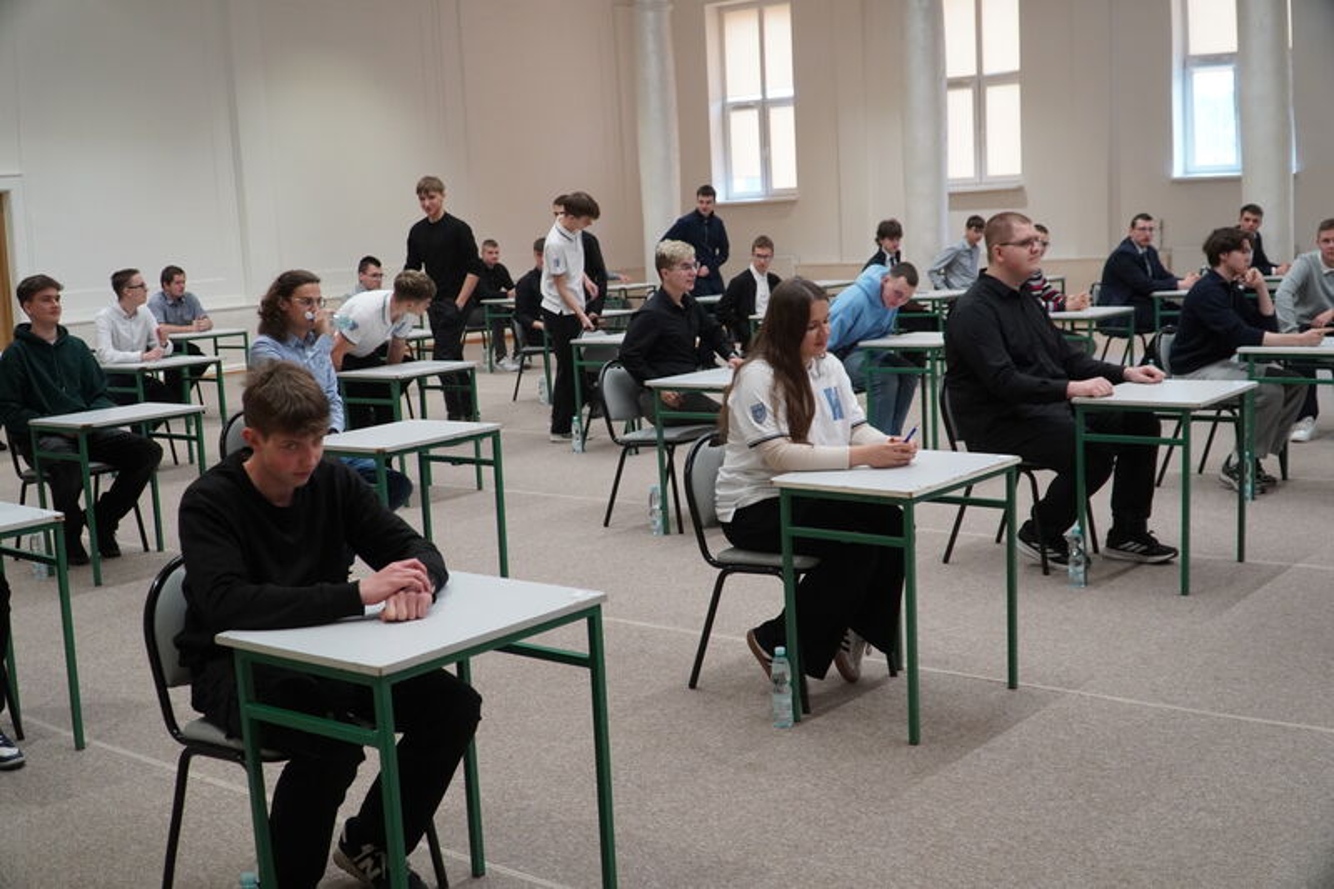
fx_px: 1389
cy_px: 444
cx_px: 667
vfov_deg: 35.5
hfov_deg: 51.3
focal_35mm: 38
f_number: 4
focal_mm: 25
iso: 1250
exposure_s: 1/160
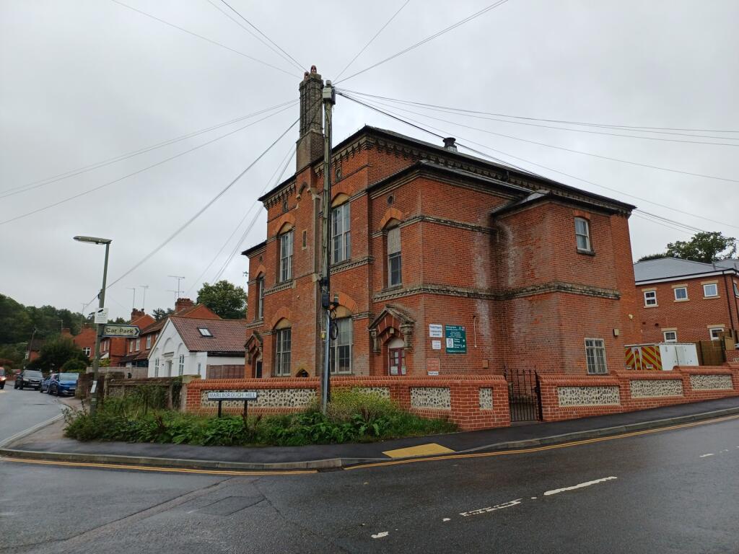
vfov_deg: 54.9
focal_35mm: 25
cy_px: 277
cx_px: 370
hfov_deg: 69.4
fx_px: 534
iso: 50
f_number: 1.8
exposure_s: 1/507
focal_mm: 4.65
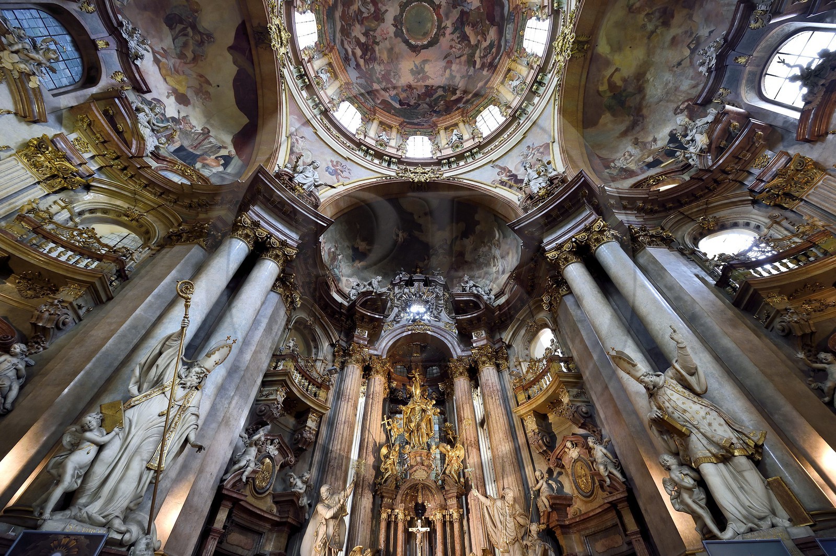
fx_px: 325
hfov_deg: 104.3
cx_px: 418
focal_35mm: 14
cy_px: 278
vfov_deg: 81.1
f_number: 4.5
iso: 1600
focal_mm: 14
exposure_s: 1/40
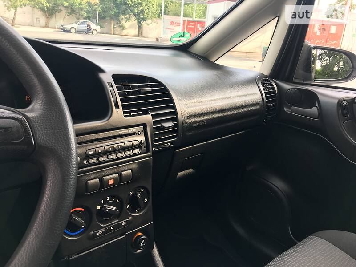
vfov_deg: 48.2
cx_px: 178
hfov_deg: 61.7
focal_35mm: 29
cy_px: 134
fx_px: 298
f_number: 2.2
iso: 40
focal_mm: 4.2
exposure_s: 1/100
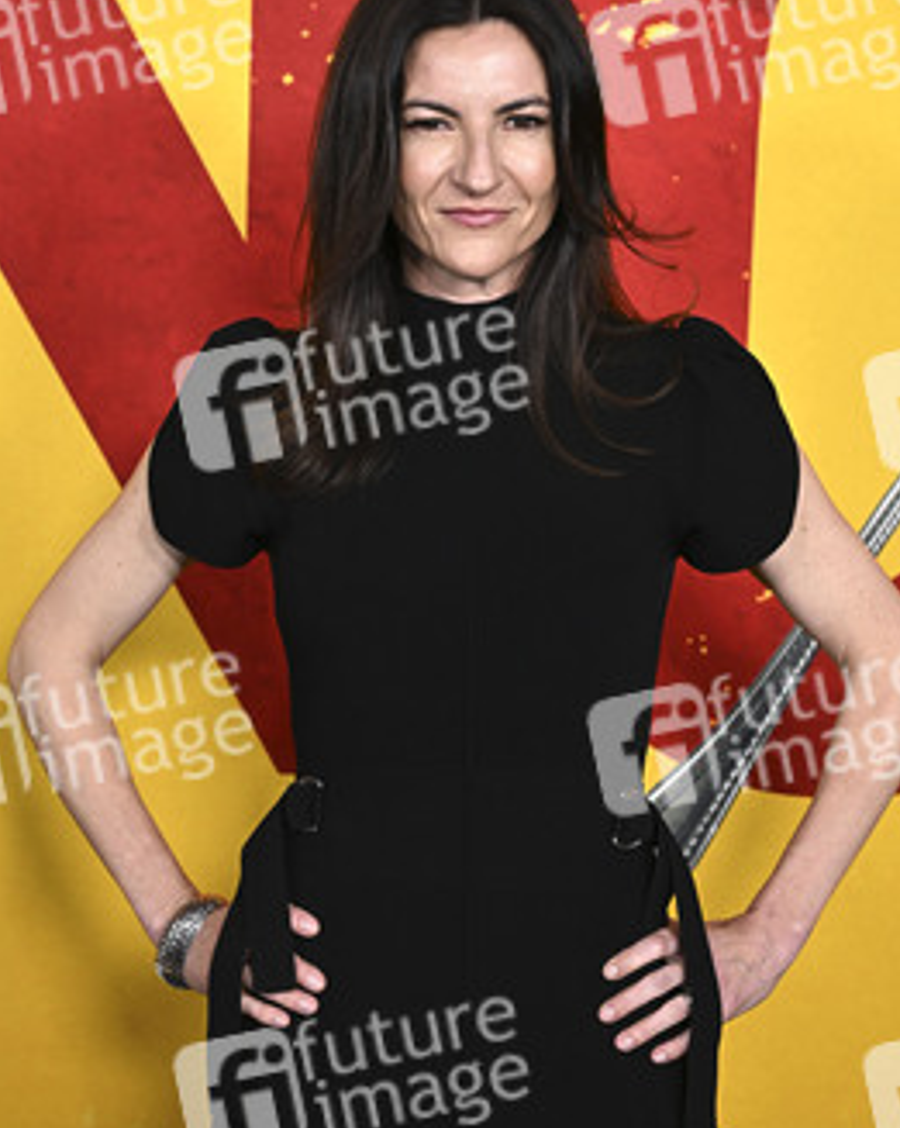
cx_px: 452
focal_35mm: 85
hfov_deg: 18.0
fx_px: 2834
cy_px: 562
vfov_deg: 22.5
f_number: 6.3
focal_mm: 74
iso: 2000
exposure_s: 1/250
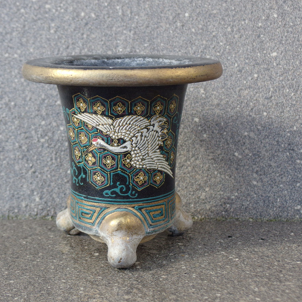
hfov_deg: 24.3
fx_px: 701
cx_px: 124
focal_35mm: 71
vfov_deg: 24.3
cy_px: 151
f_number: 2.8
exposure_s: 1/100
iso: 100
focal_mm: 12.8
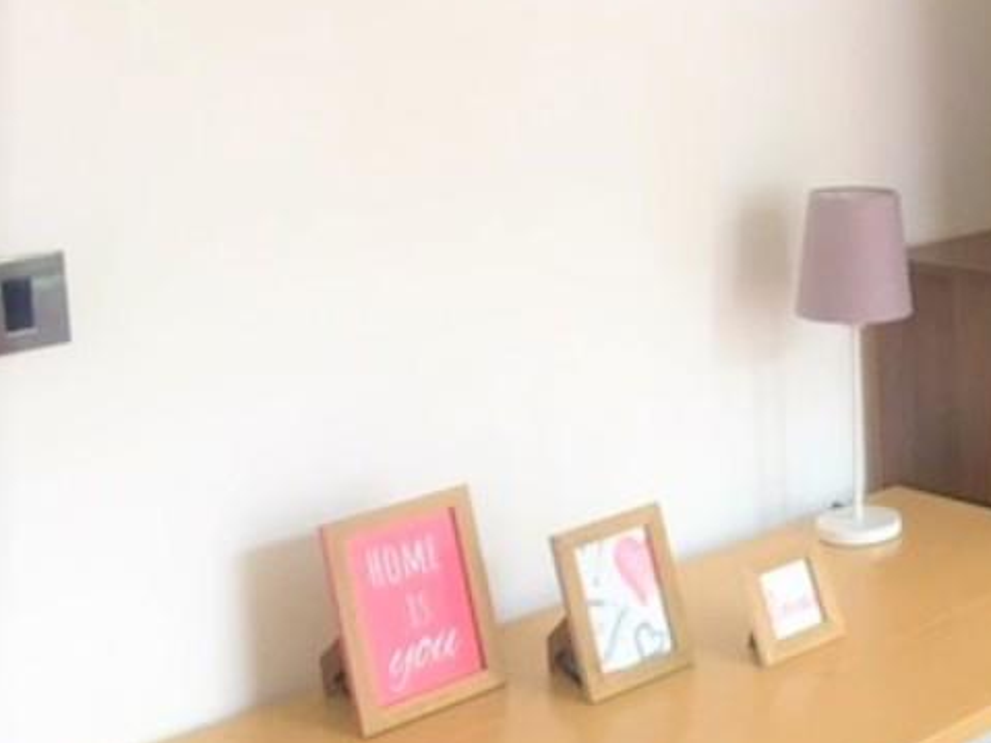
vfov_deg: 23.2
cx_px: 1051
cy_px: 110
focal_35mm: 62
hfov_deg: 28.7
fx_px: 1775
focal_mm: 4.15
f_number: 2.2
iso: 100
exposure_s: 1/33
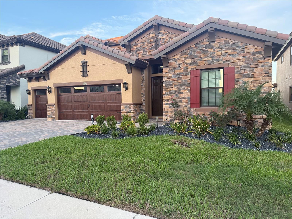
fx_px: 202
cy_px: 110
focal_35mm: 24
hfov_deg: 71.6
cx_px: 146
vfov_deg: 56.8
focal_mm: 6.76
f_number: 1.78
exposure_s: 1/323
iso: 100
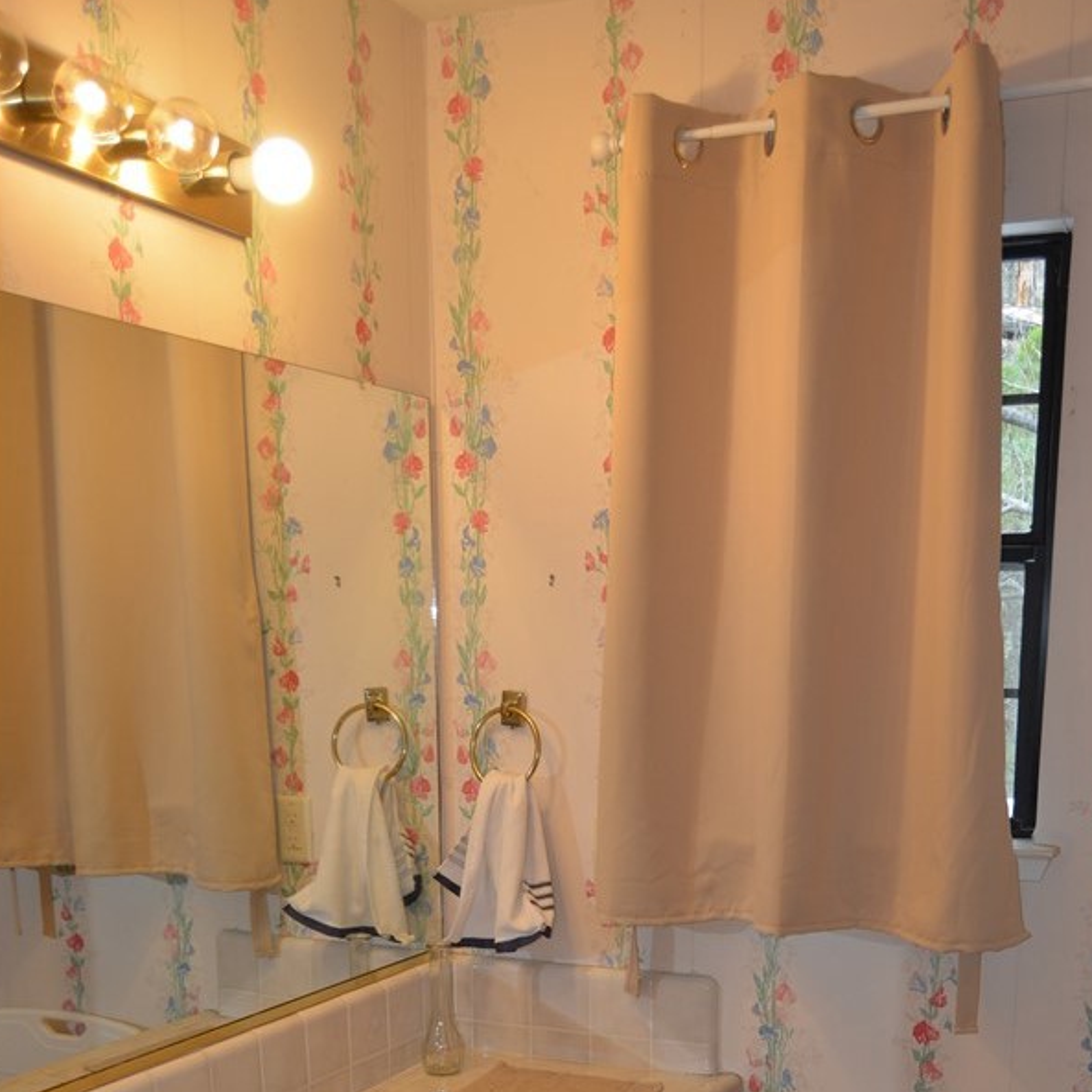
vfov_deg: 37.5
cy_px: 978
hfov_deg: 39.9
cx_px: 654
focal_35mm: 42
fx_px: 1499
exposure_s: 1/125
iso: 280
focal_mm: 18
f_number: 3.5
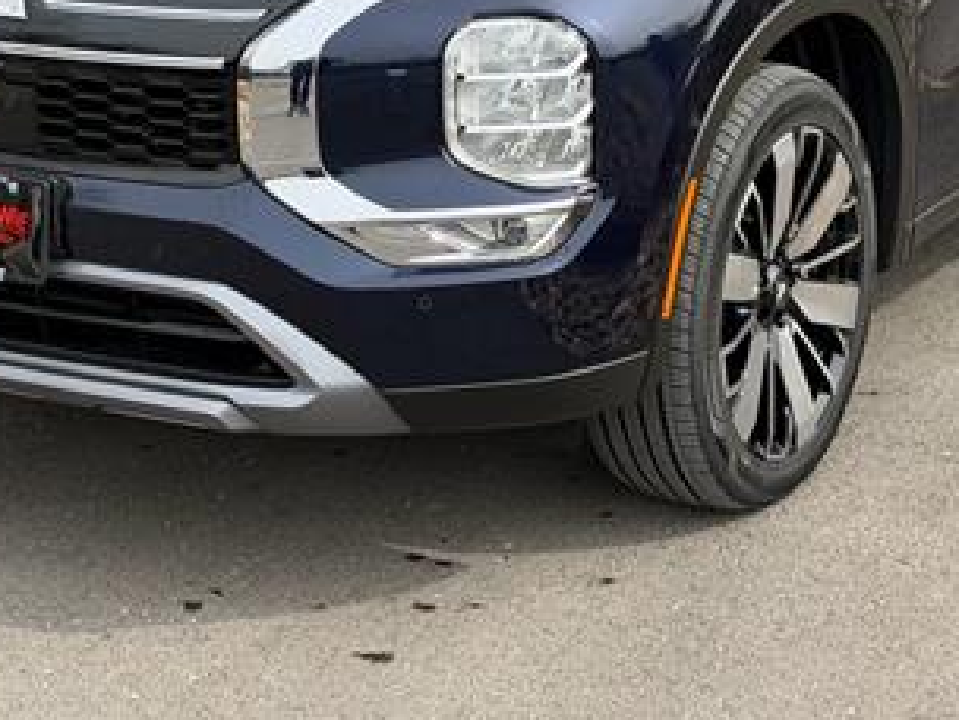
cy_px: -35
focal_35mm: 101
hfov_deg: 19.4
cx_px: 511
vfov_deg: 14.4
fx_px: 2798
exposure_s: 1/2146
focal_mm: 6.76
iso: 80
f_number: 1.78
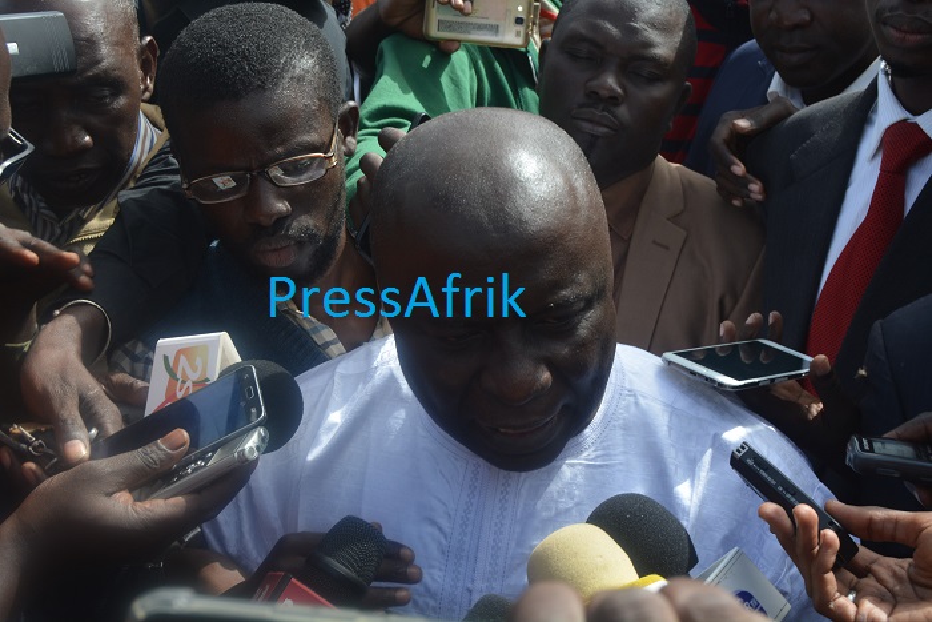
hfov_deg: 35.0
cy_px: 311
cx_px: 466
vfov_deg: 23.8
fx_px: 1476
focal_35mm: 57
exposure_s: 1/180
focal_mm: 38
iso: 200
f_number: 6.7
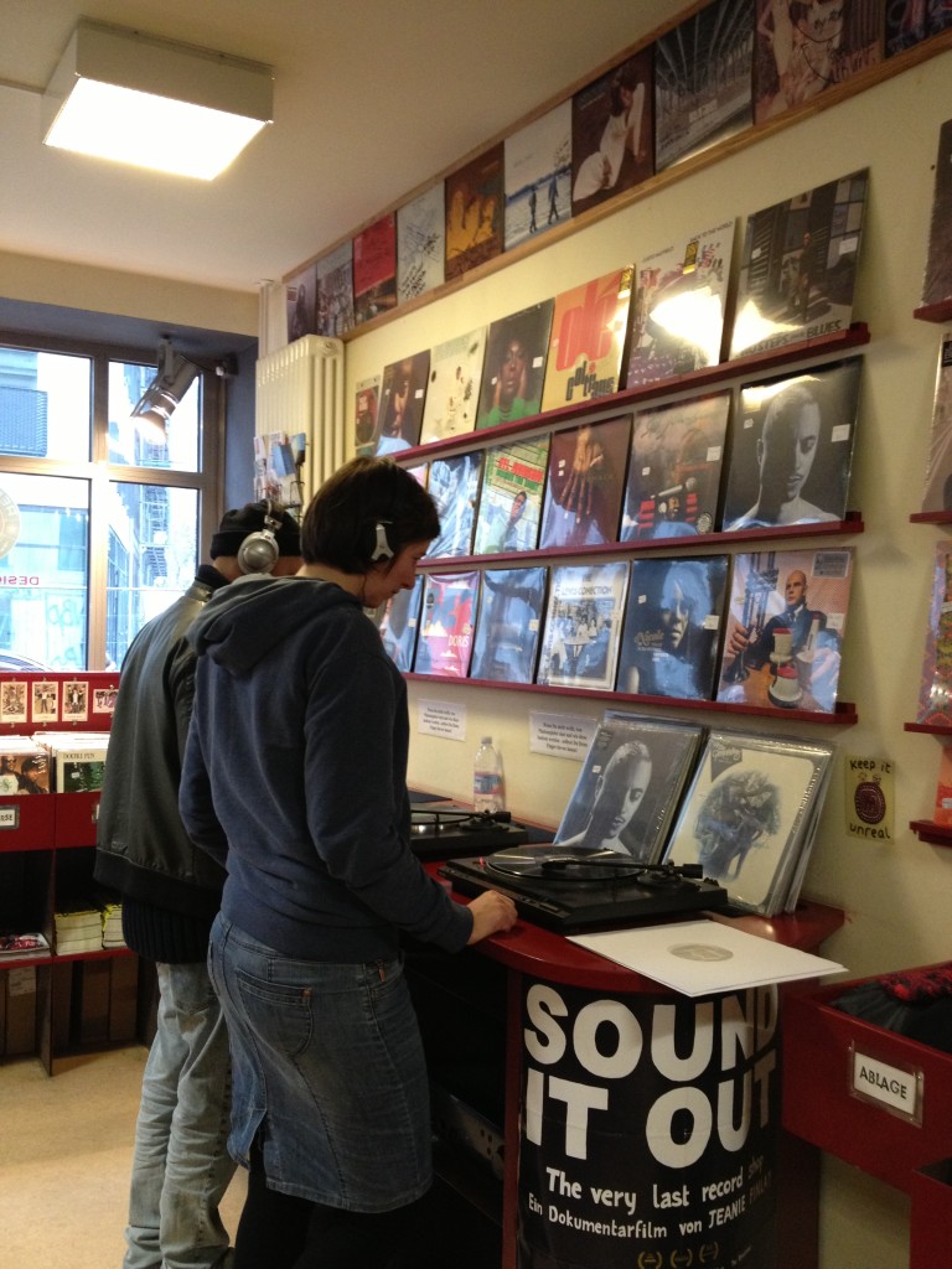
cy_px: 634
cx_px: 476
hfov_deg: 40.7
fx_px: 1283
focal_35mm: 35
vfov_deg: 52.6
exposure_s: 1/20
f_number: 2.4
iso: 250
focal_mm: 4.28
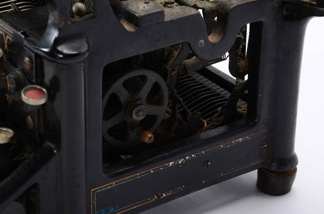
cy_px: 107
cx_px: 162
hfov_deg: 17.1
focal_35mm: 120
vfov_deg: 11.4
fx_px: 1078
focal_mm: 80
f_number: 14
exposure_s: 1/160
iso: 200
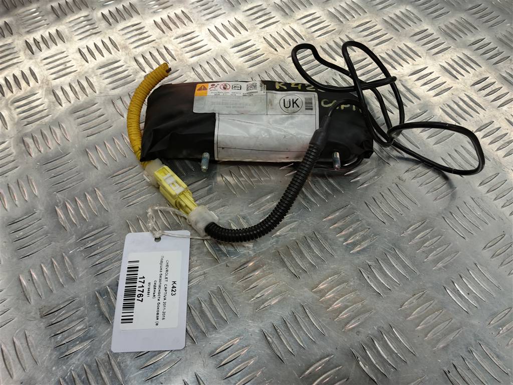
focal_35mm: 27
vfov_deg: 51.4
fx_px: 400
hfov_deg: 65.3
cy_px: 192
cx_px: 256
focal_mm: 4.11
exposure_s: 1/33.3
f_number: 1.6
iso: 85
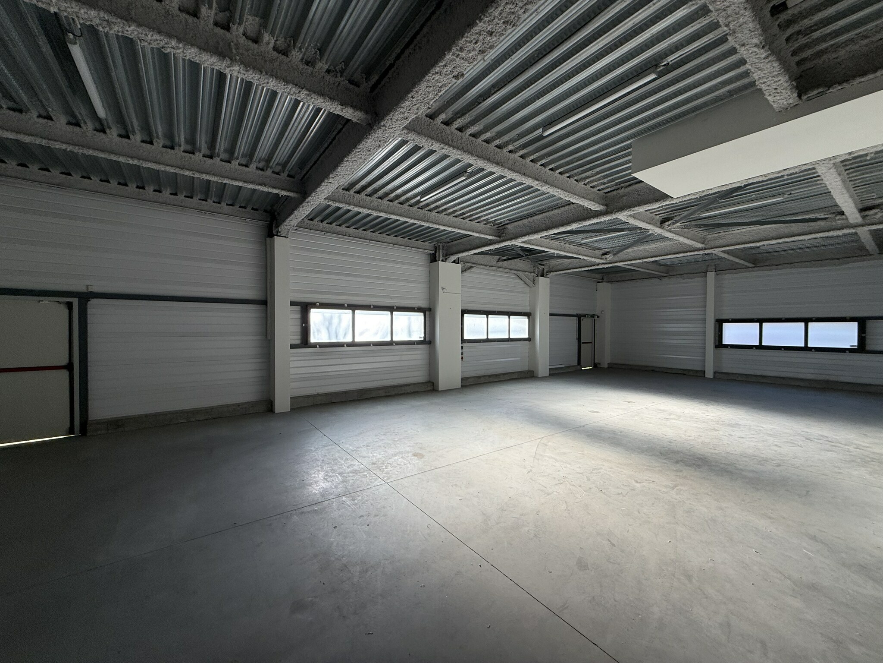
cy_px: 332
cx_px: 442
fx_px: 357
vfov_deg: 85.7
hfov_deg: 102.1
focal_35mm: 14
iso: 64
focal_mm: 2.22
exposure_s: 1/99
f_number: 2.2
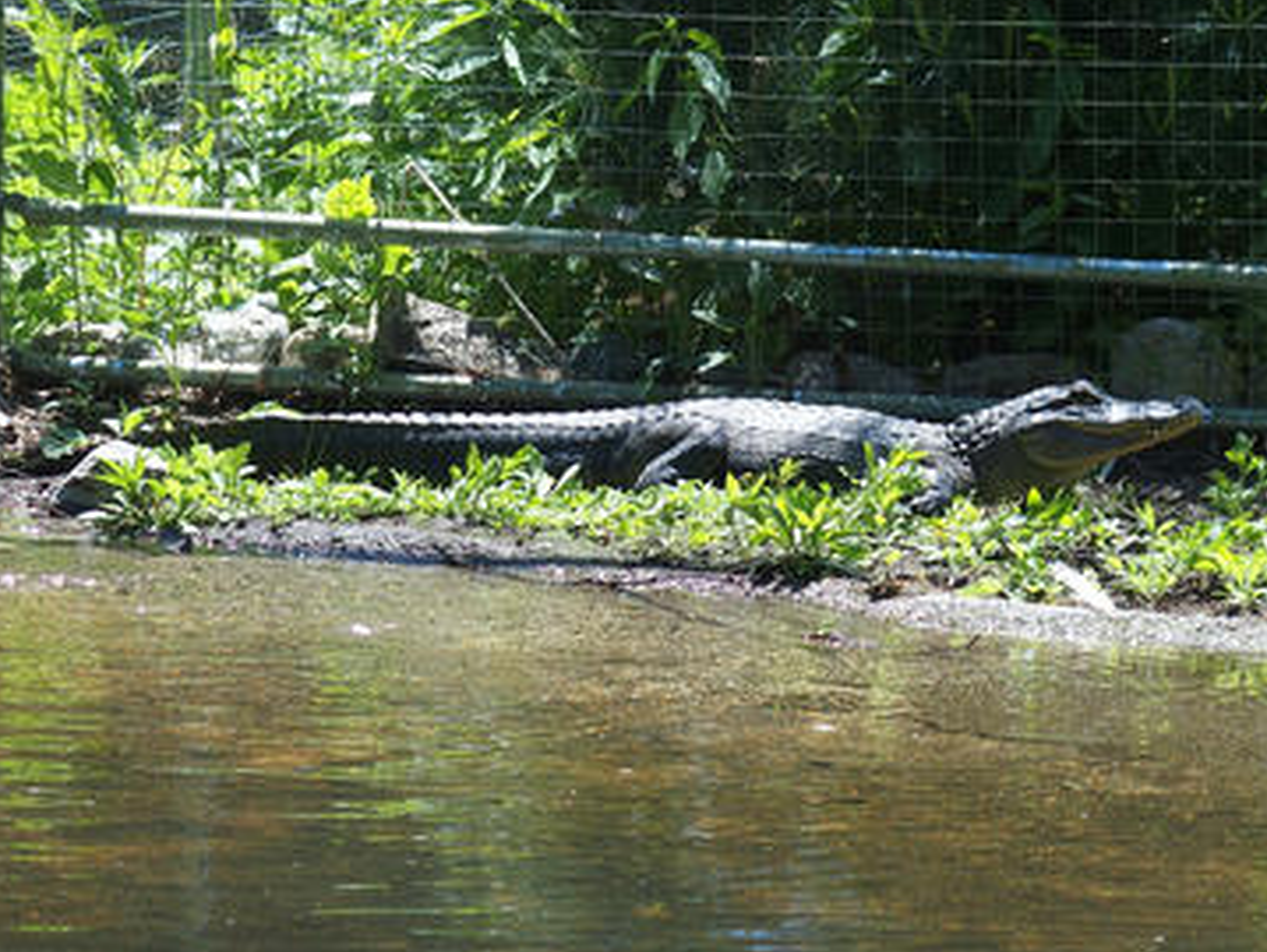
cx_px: 720
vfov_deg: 6.5
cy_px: 398
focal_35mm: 228
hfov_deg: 8.7
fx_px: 8354
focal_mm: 38.6
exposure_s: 1/500
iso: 100
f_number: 3.2
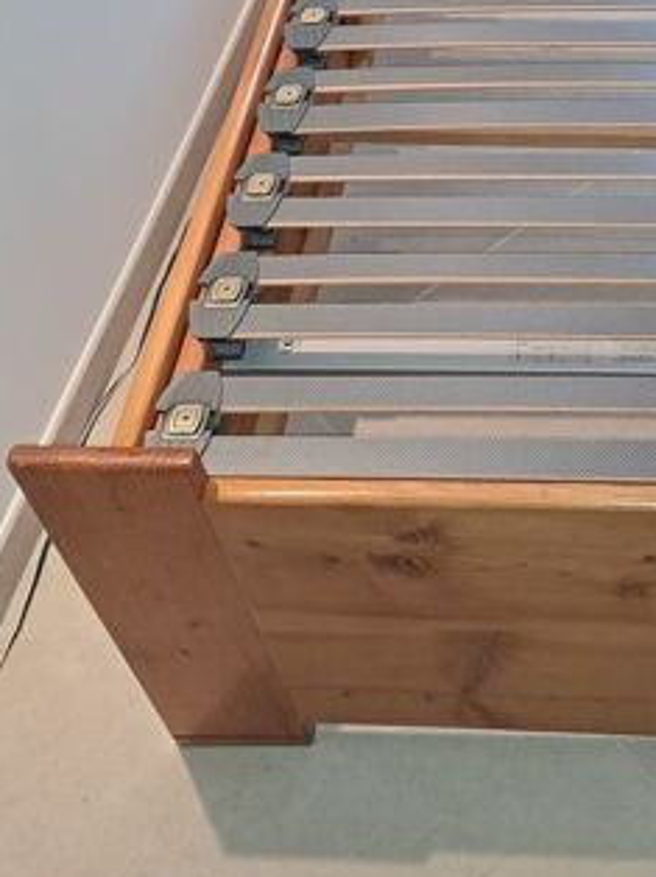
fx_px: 1290
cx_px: 617
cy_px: 154
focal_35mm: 51
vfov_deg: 36.0
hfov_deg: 27.3
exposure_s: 1/50
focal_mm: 4.65
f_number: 1.8
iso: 200
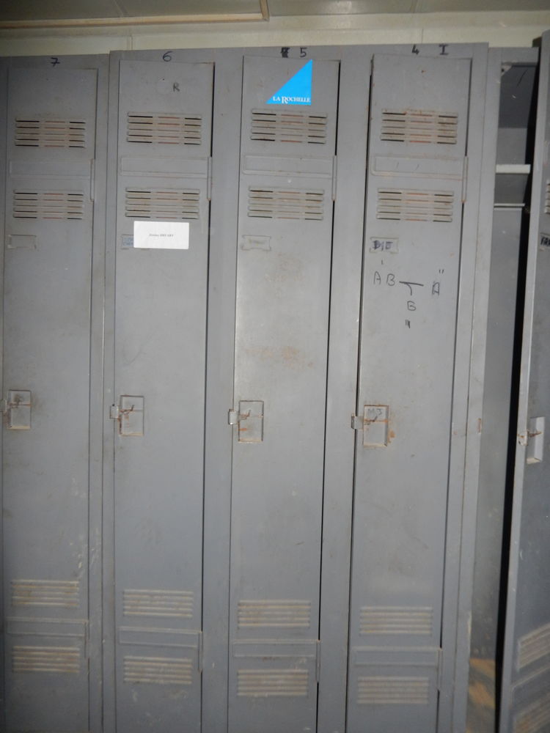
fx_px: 530
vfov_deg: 69.4
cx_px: 275
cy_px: 366
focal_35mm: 25
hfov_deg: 54.9
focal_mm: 4.5
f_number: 3.4
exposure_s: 1/30
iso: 200
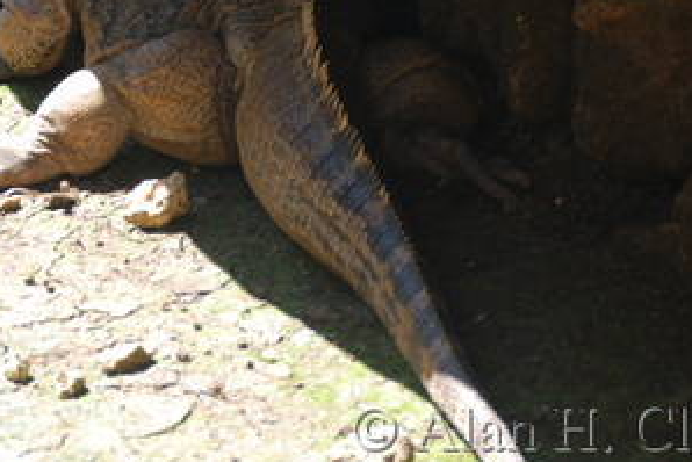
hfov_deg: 4.3
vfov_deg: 2.9
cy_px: -58
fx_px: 9157
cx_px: 84
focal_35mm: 476
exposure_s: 1/60
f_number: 5.6
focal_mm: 135
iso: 100
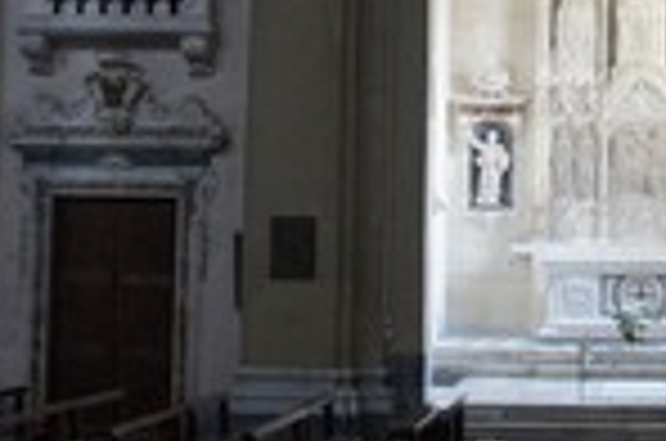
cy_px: 4
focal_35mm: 84
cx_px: 608
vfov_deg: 15.9
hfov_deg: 23.6
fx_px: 1551
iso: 1600
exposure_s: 1/80
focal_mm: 18
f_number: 3.5
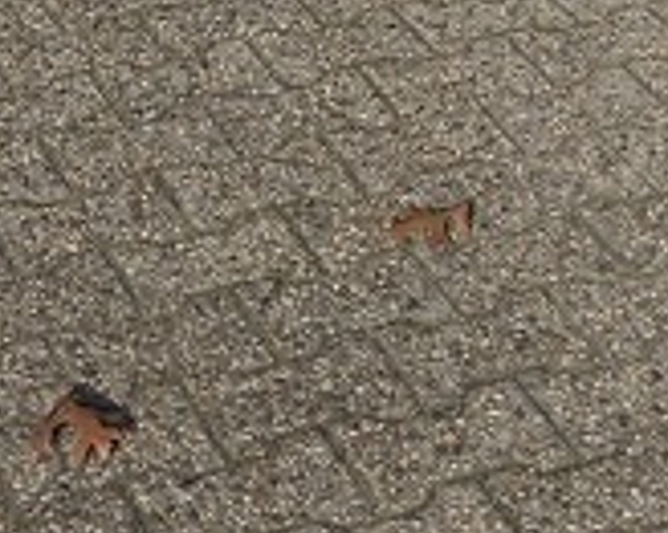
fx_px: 2766
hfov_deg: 13.7
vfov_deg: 9.2
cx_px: 525
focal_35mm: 140
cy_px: -985
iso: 12
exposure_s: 1/1011
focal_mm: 6.3
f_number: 1.7
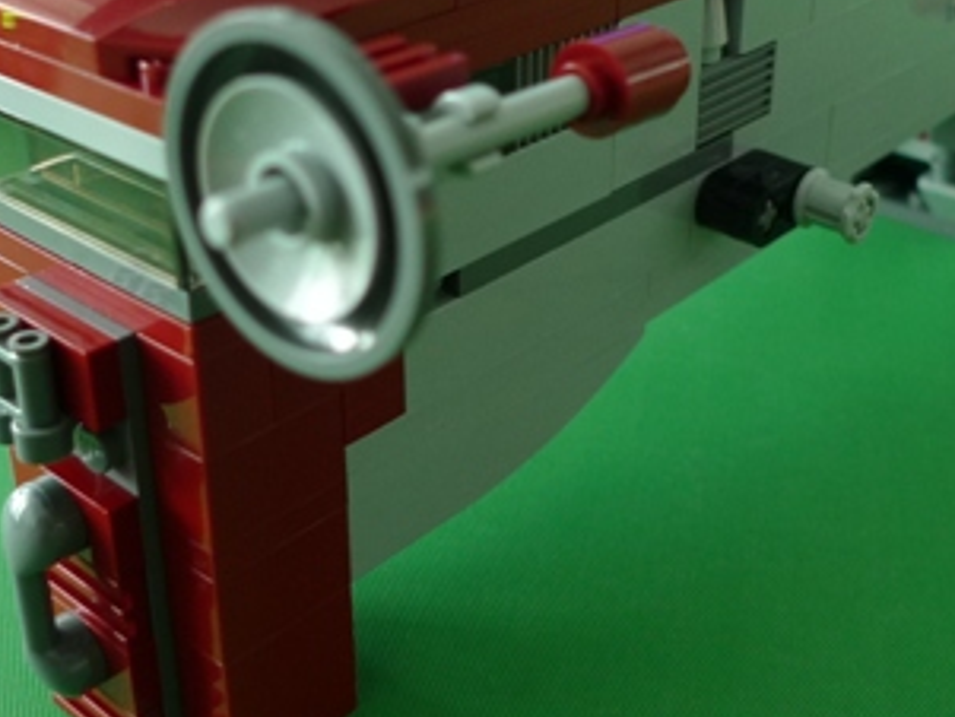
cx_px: 511
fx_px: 1408
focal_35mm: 51
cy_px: 254
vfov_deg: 28.4
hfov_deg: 37.5
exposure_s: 1/30
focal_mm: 5.1
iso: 160
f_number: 2
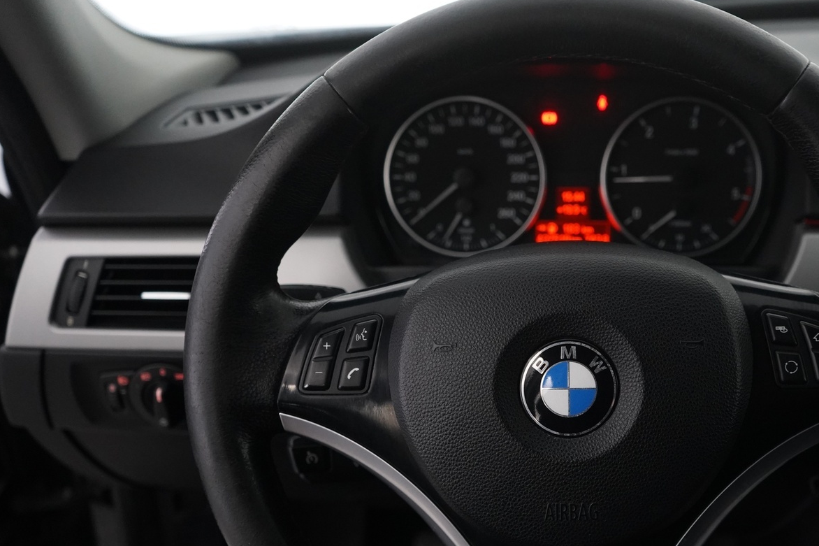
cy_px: 367
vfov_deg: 28.4
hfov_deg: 41.3
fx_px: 1069
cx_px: 558
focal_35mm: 47
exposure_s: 1/60
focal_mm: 34
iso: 4000
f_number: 4
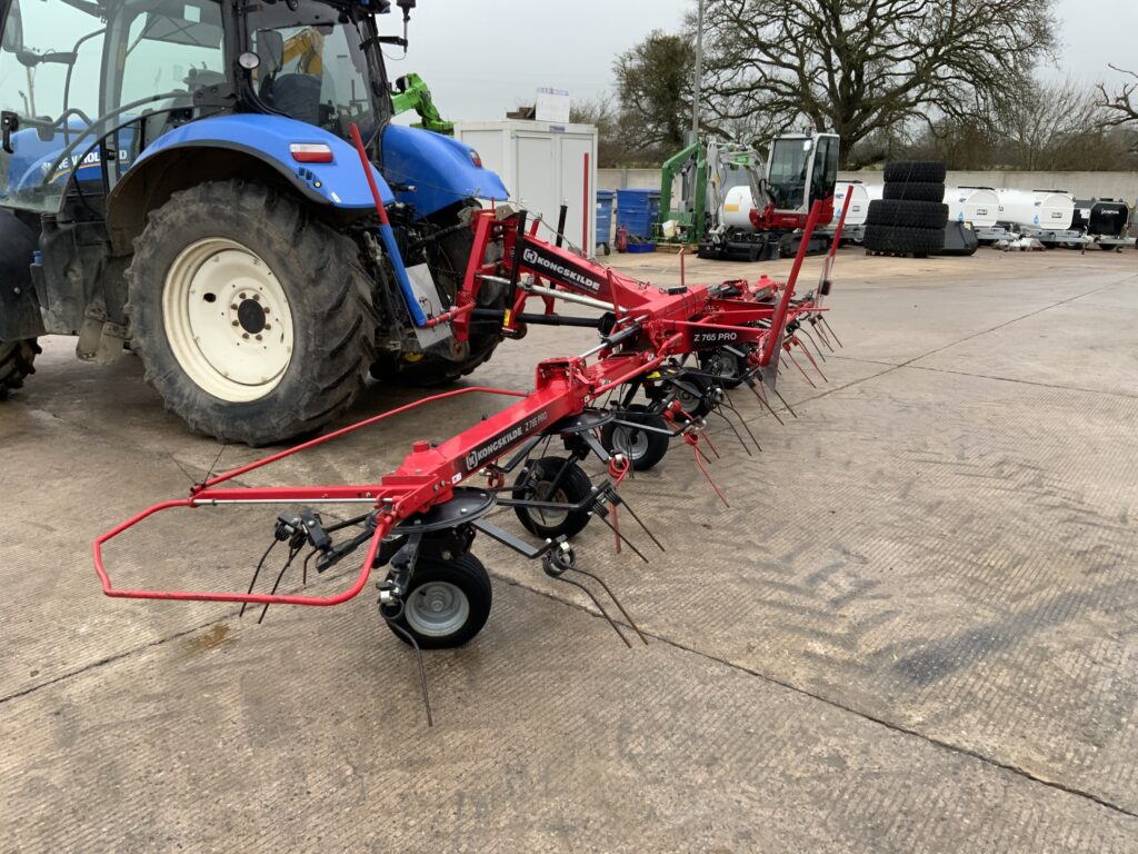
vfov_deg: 48.2
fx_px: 953
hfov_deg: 61.7
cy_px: 427
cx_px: 569
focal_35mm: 29
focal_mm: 3
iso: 40
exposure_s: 1/122
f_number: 1.8
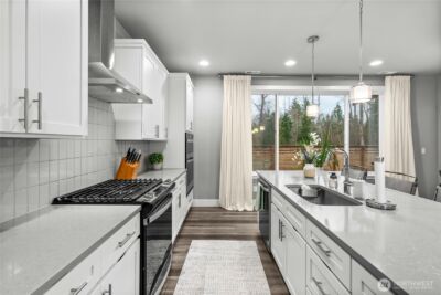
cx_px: 220
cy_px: 148
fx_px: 184
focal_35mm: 15
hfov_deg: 100.4
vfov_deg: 77.4
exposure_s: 1/5
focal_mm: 15
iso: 1000
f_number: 7.1
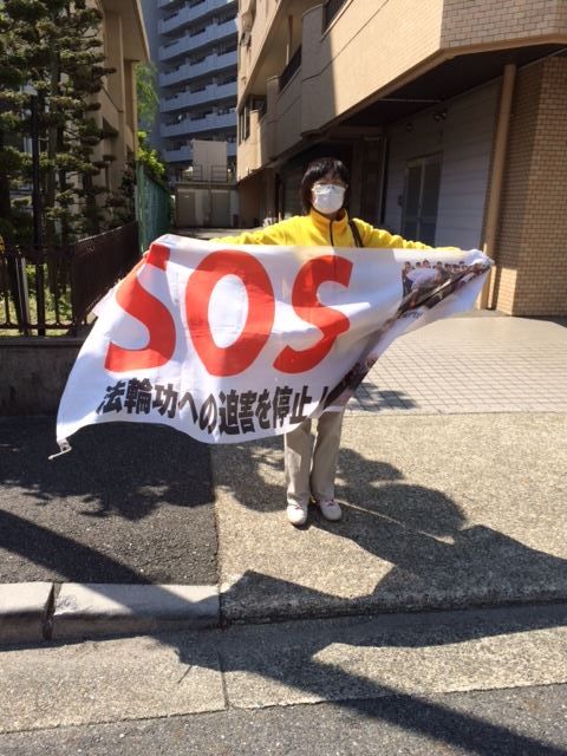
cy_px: 378
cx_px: 284
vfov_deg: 61.7
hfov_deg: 48.2
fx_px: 633
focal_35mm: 29
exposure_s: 1/1414
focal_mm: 4.15
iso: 32
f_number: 2.2
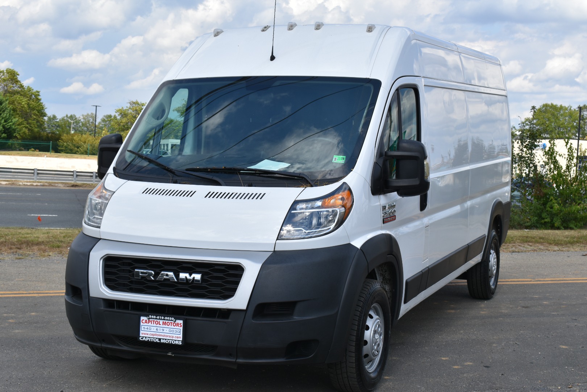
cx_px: 294
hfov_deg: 35.1
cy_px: 196
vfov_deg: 23.8
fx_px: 929
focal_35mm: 57
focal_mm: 38
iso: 200
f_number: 10
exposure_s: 1/400
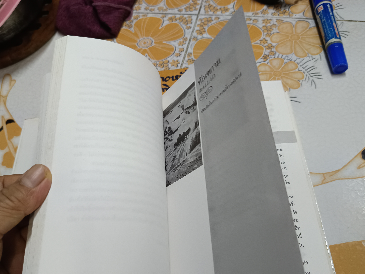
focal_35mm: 29
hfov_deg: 61.7
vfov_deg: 47.9
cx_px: 185
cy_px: 165
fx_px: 306
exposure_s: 1/33.3
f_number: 1.7
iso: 841
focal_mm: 5.31
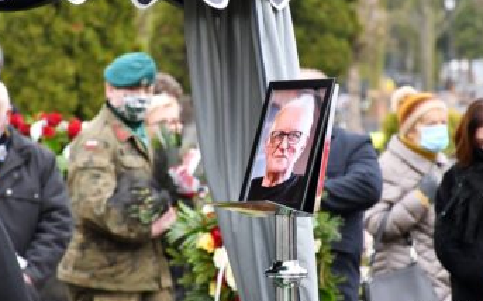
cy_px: 139
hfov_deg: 6.3
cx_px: 263
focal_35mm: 333
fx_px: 4381
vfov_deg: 3.9
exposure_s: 1/320
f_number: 5.6
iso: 800
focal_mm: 140
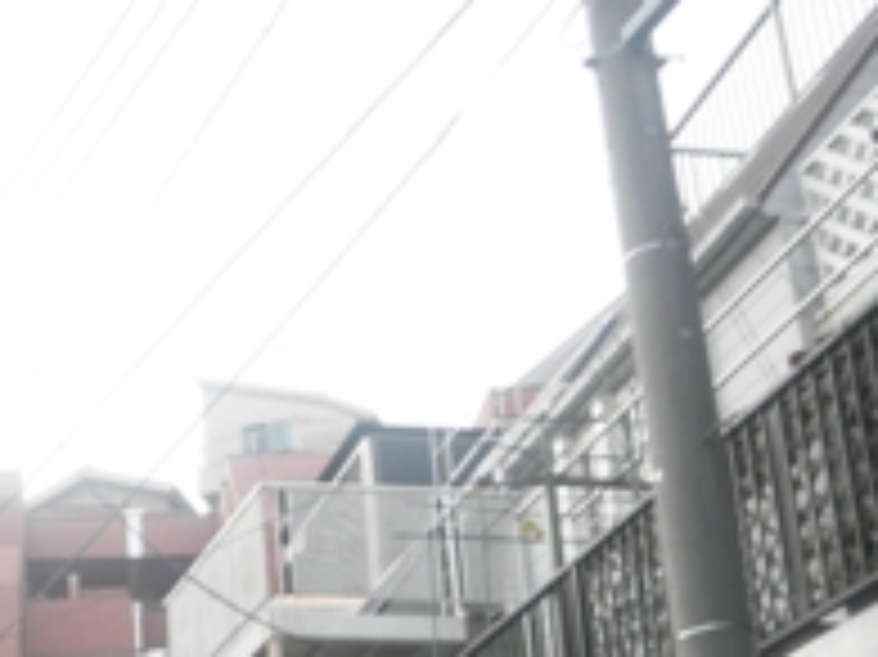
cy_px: 702
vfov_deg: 20.4
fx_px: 1749
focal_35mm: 69
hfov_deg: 25.9
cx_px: -99
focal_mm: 5
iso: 64
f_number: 3
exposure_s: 1/125
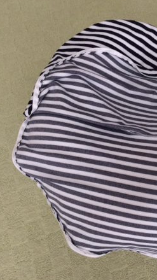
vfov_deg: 44.6
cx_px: 146
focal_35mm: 46
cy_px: 134
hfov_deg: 25.0
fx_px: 341
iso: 50
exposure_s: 1/30
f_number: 2.2
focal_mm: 4.15
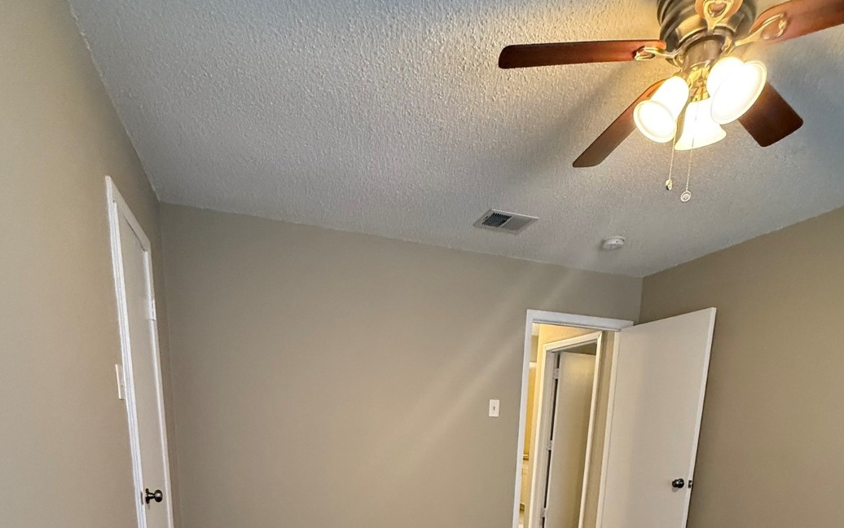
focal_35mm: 22
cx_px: 428
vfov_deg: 45.8
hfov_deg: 79.6
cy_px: 535
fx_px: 506
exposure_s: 1/60
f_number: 2.2
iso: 640
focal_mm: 2.22
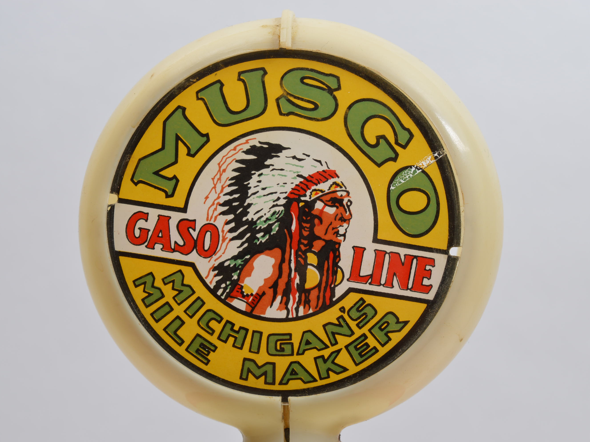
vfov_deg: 16.5
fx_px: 1526
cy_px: 221
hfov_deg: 21.9
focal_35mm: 90
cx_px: 316
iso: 100
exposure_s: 1/80
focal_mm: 55
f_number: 9
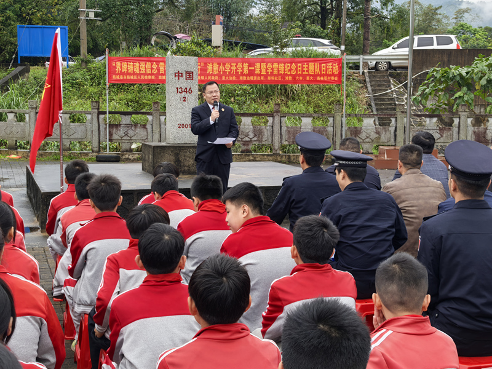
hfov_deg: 35.5
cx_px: 246
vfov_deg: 27.0
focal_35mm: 54
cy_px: 184
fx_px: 768
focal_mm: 6.98
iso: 160
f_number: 2
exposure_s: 1/870
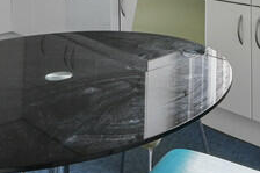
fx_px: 462
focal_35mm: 64
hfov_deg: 29.7
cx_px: 250
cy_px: -93
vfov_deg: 18.5
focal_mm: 14
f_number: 8
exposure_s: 1/6
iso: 400
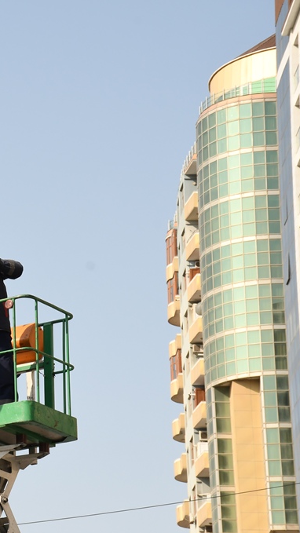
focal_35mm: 177
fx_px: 2503
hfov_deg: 6.8
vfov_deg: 12.2
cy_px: 266
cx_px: -76
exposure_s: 1/800
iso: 500
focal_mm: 75
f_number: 10
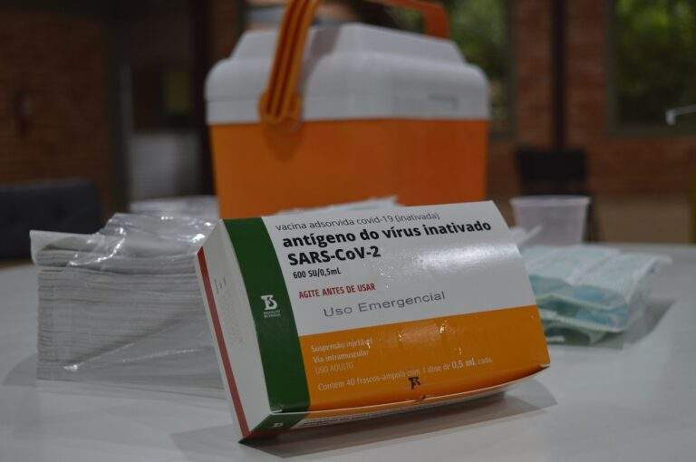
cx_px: 348
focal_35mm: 52
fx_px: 1014
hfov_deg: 37.9
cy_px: 231
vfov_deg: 25.7
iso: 400
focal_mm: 35
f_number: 4.5
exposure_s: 1/80
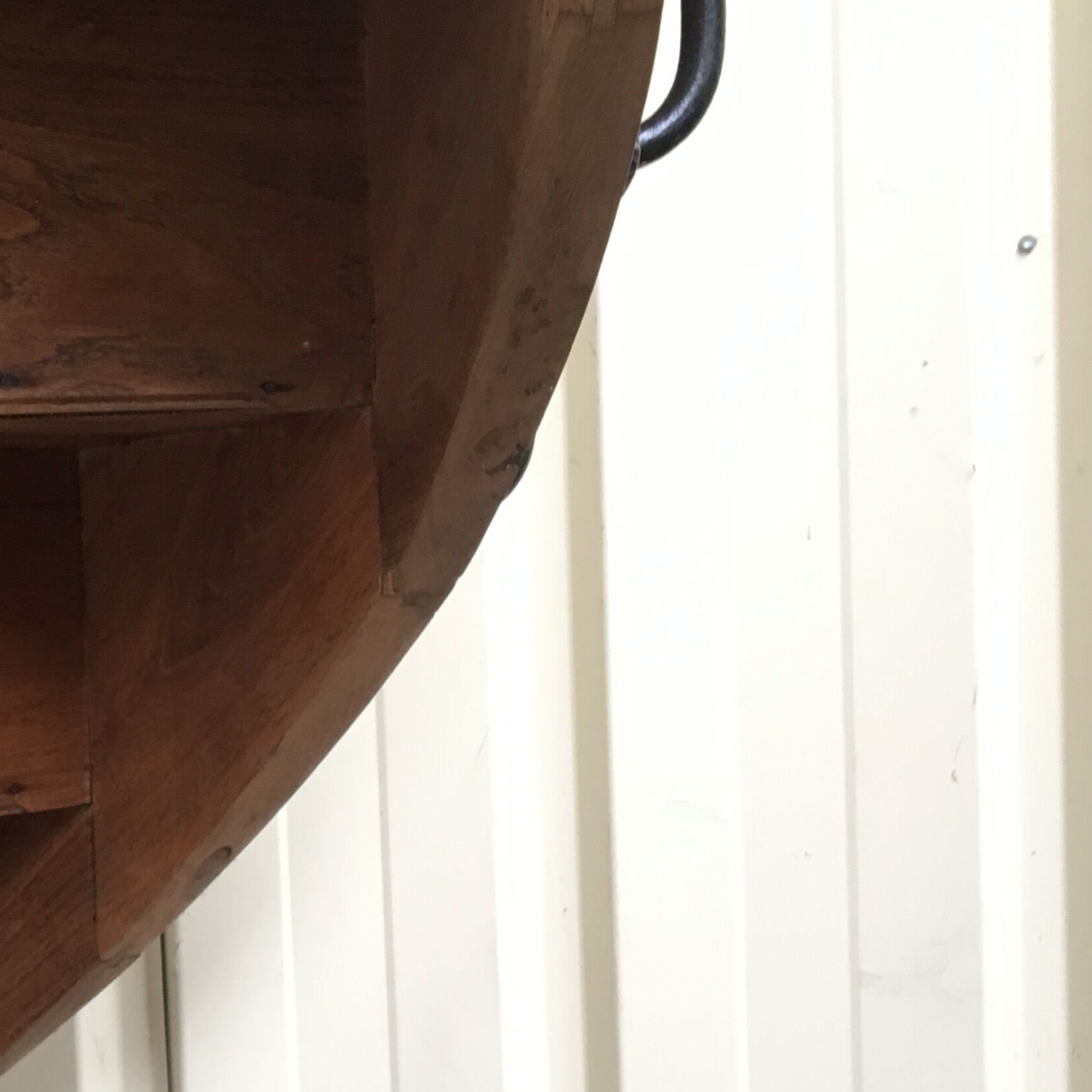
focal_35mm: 62
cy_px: 687
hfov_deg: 25.8
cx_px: -86
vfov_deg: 27.6
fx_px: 2213
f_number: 2.2
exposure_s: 1/33
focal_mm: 4.15
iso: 100
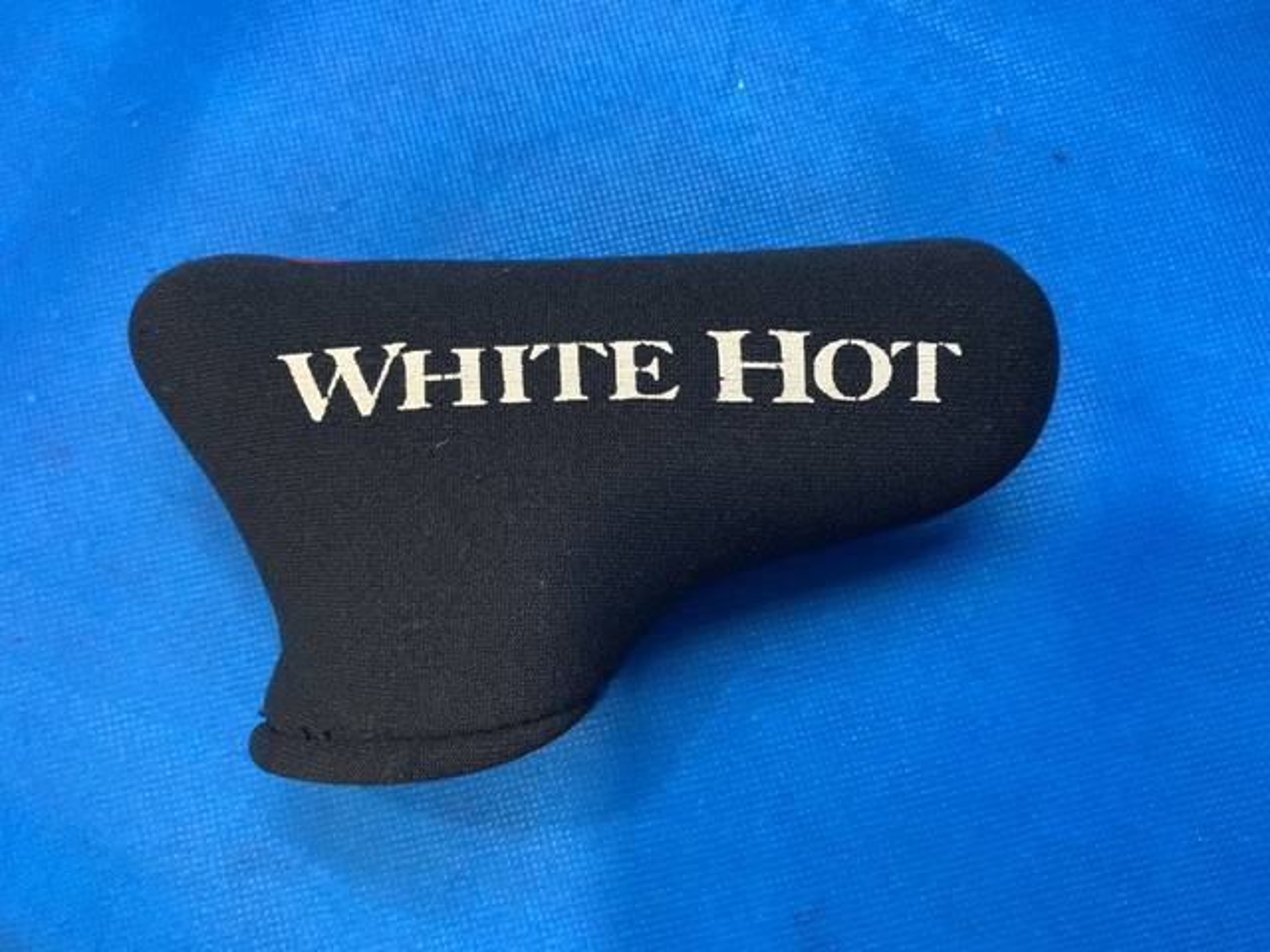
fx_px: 954
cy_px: 476
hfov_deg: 67.3
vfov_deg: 53.1
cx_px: 635
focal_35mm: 26
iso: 160
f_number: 1.8
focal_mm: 4.25
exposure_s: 1/60
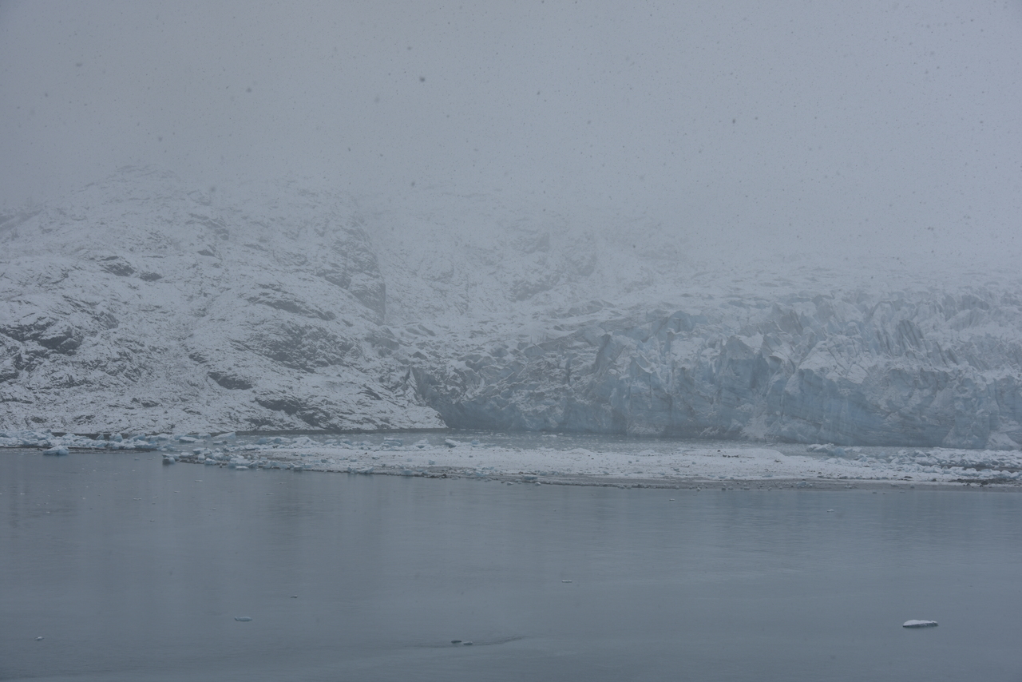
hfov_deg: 29.6
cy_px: 341
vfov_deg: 20.0
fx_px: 1931
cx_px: 511
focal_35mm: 68
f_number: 8
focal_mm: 68
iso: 100
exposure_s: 1/250
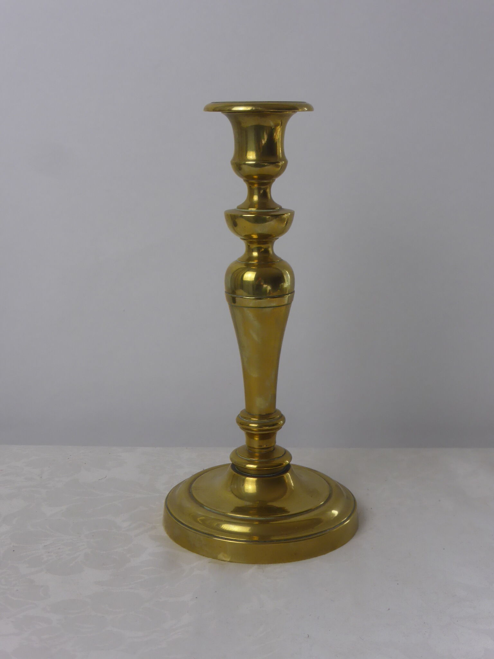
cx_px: 247
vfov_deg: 40.4
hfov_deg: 30.9
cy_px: 330
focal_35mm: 47
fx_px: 894
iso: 125
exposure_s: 1/60
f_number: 4.2
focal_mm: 8.5
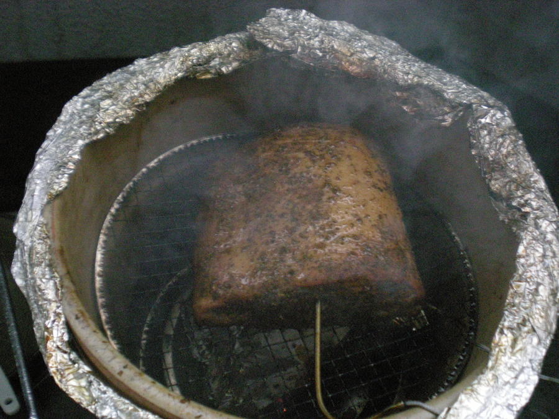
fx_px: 614
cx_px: 280
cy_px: 210
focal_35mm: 38
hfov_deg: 49.0
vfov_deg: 37.7
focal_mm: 6.3
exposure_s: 1/116
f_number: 3.1
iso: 775
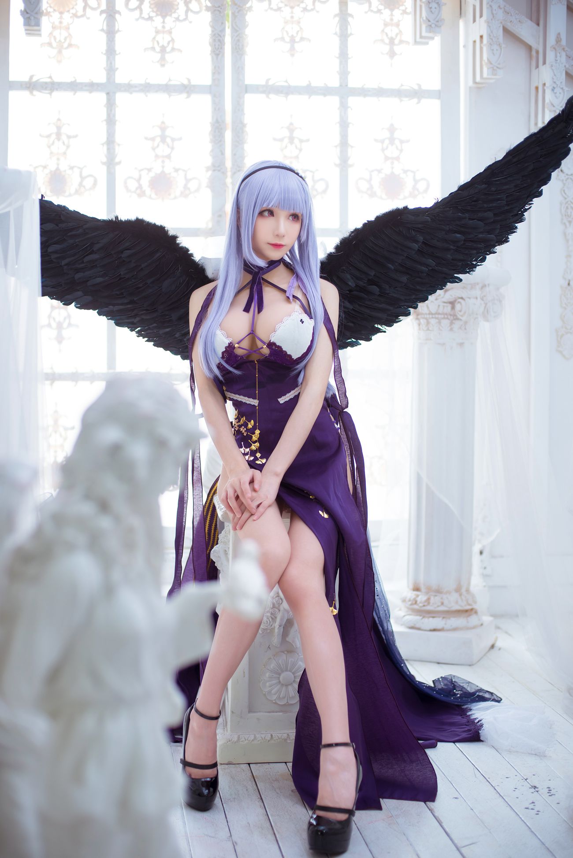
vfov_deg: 39.6
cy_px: 429
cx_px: 286
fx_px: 1193
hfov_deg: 27.0
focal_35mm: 50
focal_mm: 50
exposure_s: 1/200
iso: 200
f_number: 2.5
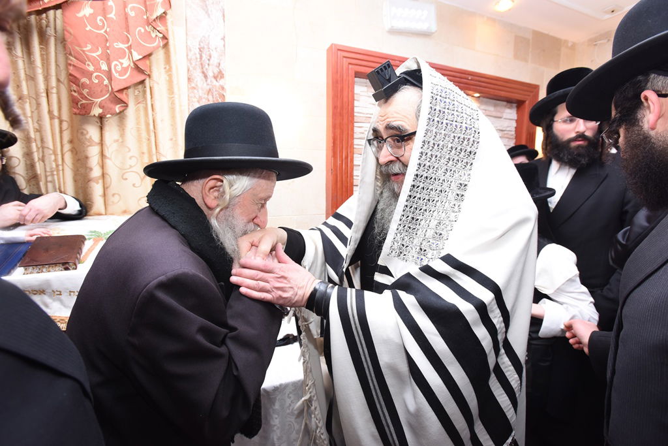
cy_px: 223
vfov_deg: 70.5
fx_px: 315
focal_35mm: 17
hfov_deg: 93.3
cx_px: 334
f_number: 6.3
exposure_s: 1/160
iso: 1250
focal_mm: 17
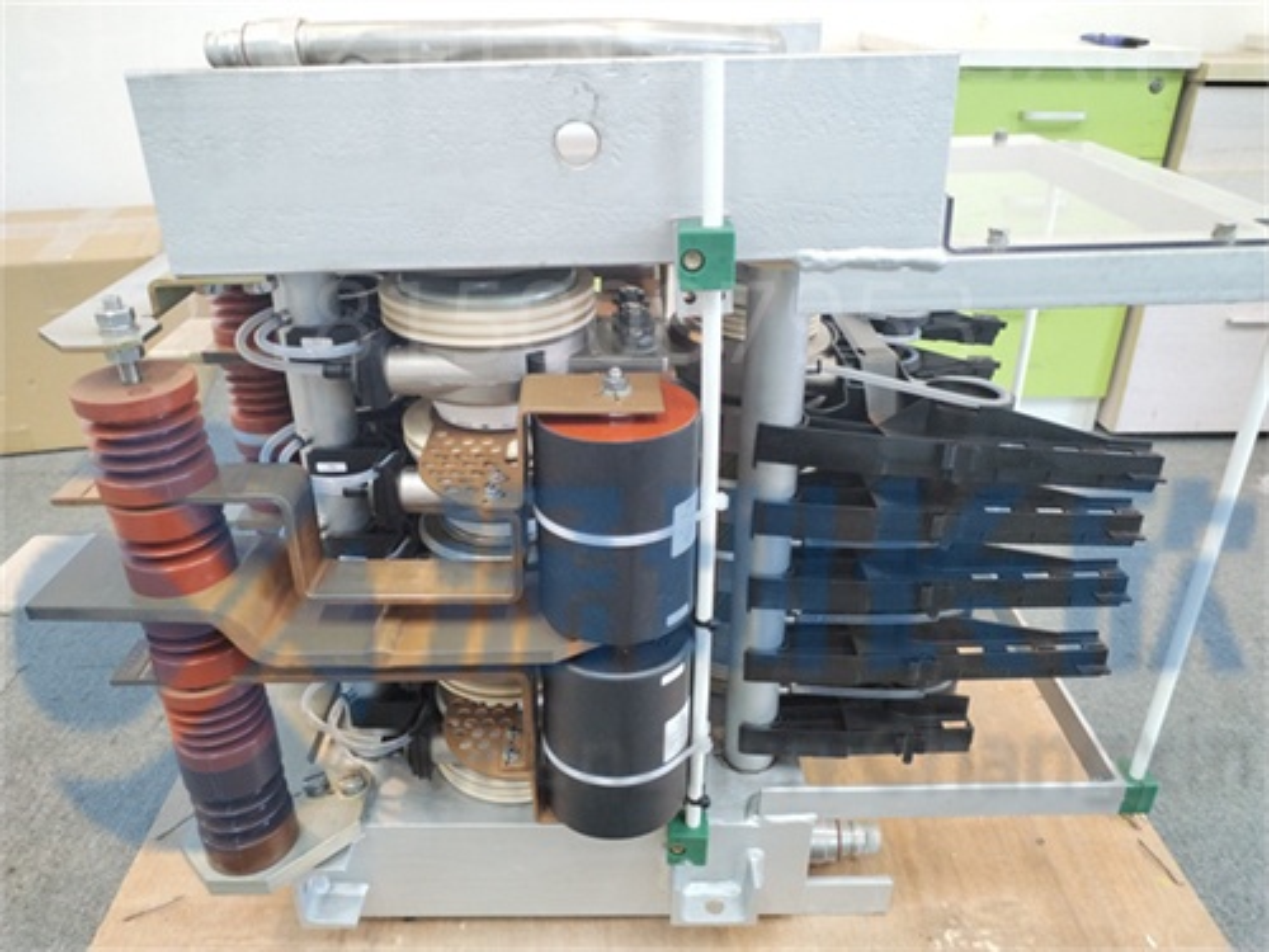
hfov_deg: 67.3
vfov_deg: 53.1
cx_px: 634
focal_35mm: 26
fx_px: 953
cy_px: 476
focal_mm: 4.75
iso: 400
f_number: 1.8
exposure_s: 1/33.3
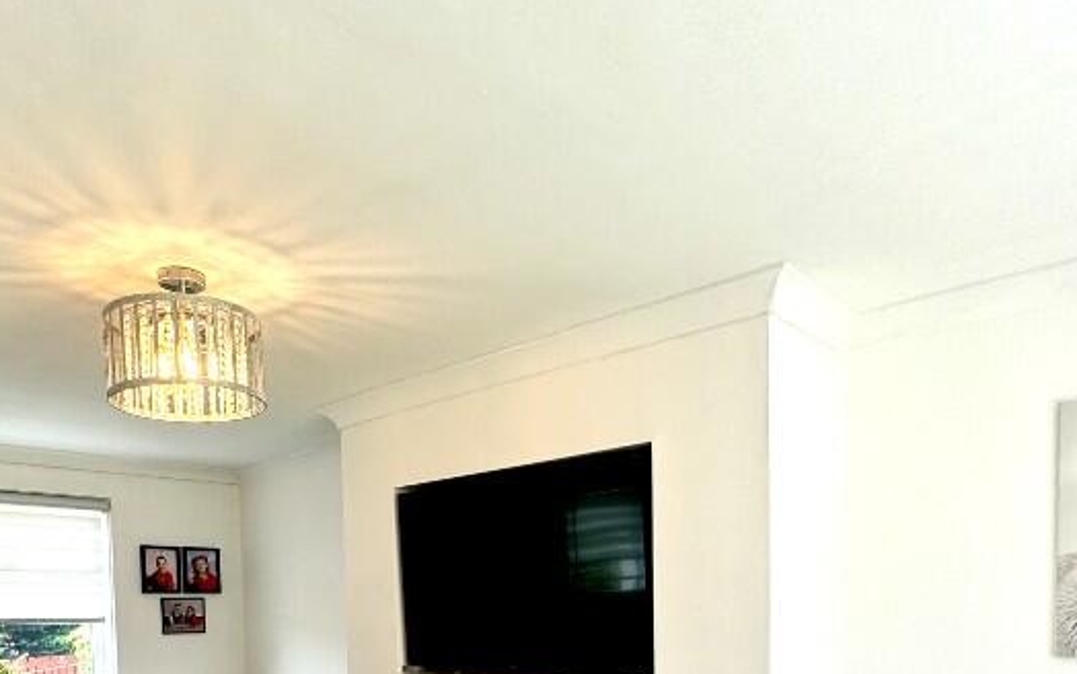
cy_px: 649
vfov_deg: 39.0
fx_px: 852
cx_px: 520
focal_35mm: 29
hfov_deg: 64.6
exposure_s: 1/114
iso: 40
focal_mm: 2.22
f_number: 2.2
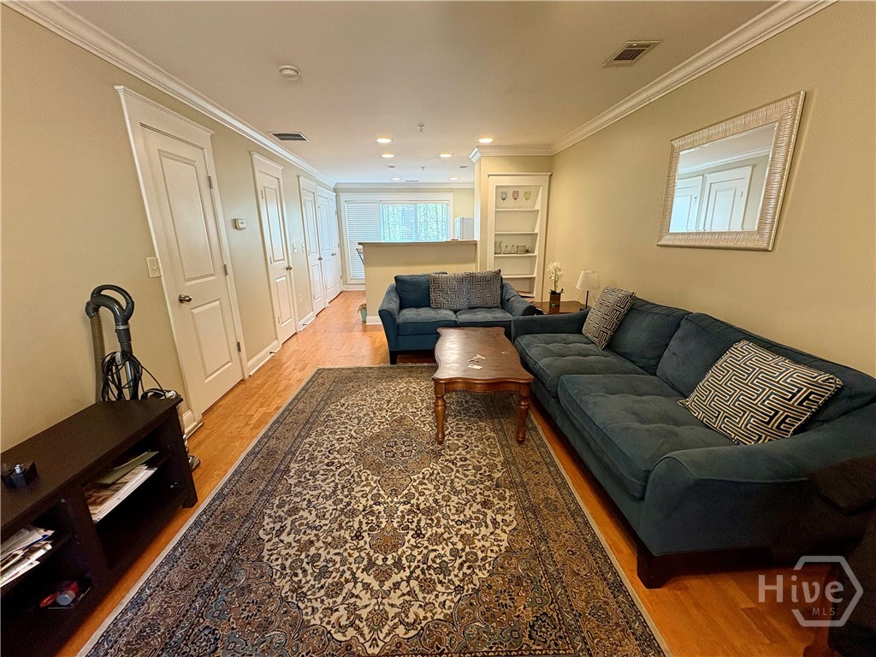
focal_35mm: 14
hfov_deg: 102.1
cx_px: 438
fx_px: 354
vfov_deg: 85.7
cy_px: 328
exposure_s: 1/60
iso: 250
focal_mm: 2.22
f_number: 2.2
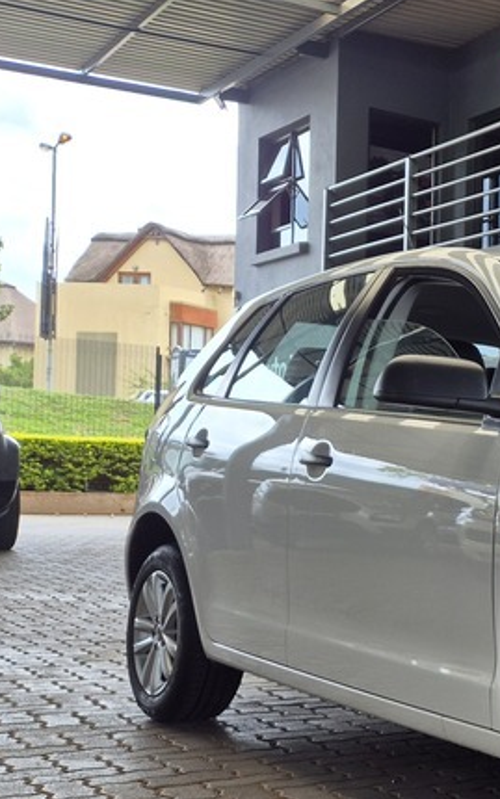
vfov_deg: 35.0
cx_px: 909
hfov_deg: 17.8
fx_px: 1264
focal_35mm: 58
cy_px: 474
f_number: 1.8
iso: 25
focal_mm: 5.4
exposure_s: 1/270
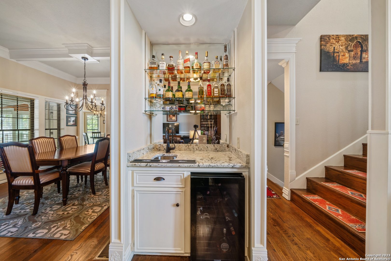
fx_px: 130
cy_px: 130
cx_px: 196
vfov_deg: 90.0
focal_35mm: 12
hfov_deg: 112.6
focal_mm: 12
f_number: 9
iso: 100
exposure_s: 5
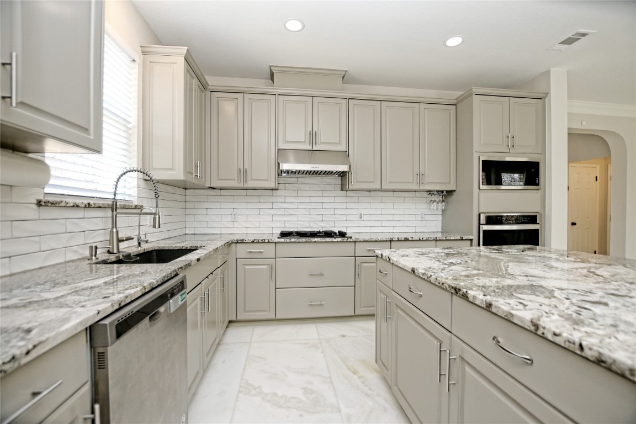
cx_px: 318
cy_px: 212
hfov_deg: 100.4
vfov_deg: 77.3
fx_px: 265
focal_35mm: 15
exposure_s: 1/100
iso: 320
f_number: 4.5
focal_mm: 10
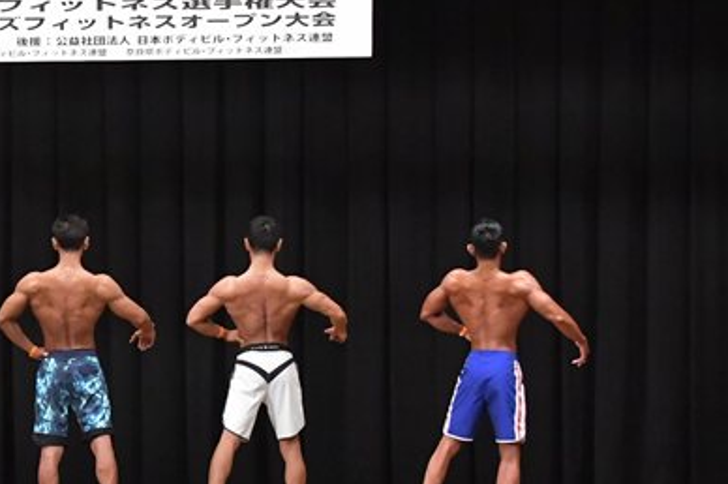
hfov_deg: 11.7
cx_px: 46
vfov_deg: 7.9
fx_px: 3516
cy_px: 375
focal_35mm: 174
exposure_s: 1/400
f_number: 5.6
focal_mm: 58
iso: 6400
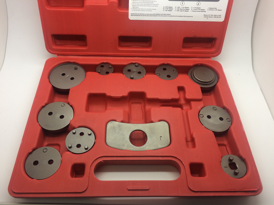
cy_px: 102
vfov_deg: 48.2
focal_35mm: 29
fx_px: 230
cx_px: 137
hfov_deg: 61.7
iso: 32
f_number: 2.2
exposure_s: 1/128
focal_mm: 4.15
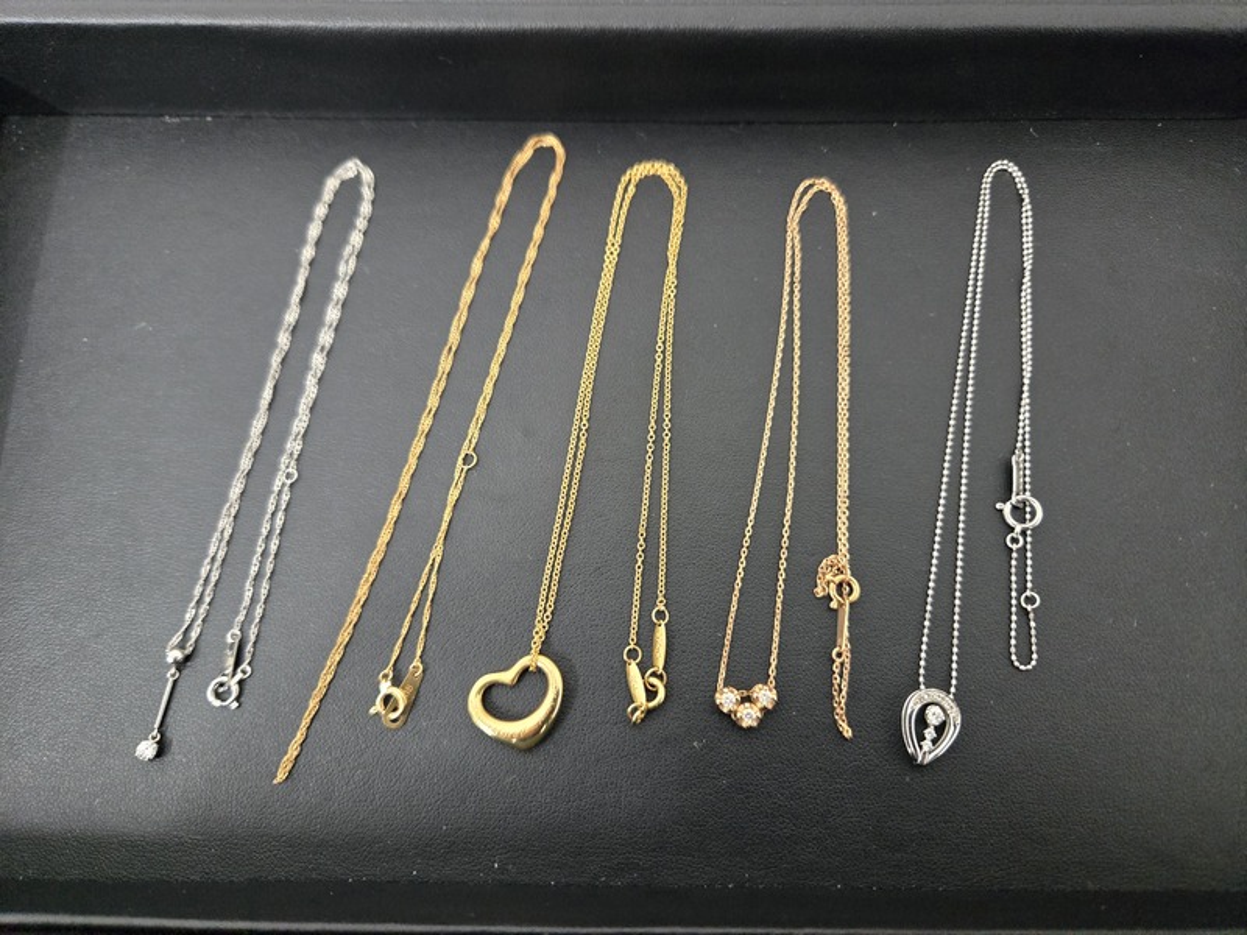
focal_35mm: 23
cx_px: 624
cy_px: 468
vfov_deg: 58.9
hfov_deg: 73.9
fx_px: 829
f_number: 1.8
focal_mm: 5.4
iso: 1600
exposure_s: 1/100
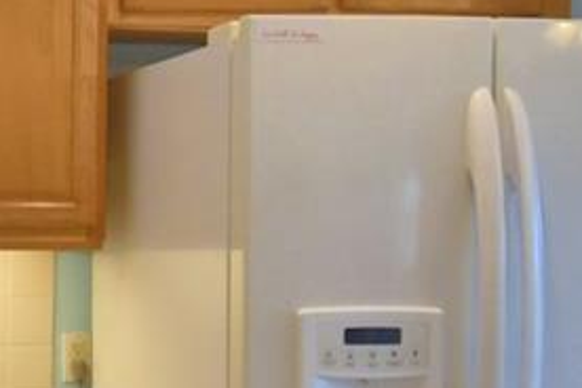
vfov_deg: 15.6
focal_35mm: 87
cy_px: 308
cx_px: -238
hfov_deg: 20.6
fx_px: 1406
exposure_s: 1/100
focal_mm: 10
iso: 400
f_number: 4.5
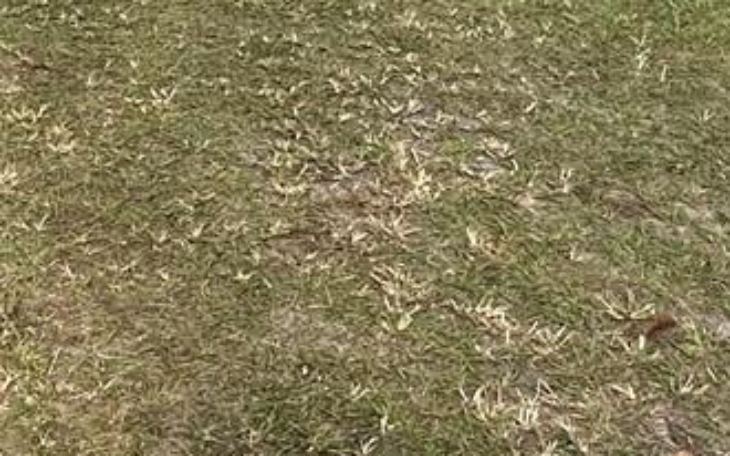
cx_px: 35
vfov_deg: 15.9
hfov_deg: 27.3
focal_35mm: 72
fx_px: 1432
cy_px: -308
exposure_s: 1/1383
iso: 40
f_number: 2.2
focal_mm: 2.22
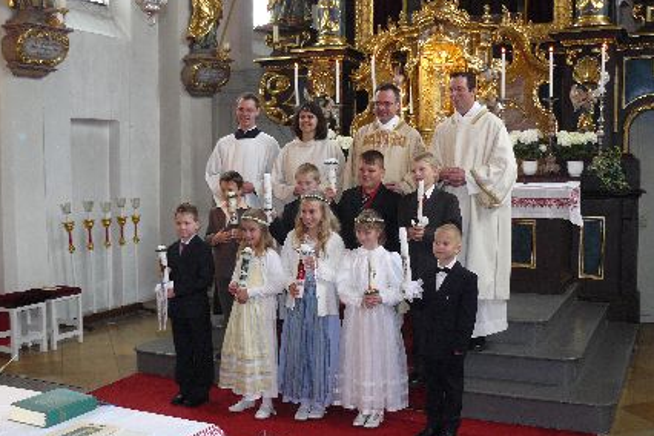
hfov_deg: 46.4
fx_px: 763
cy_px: 234
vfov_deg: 31.9
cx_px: 325
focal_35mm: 42
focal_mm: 6.7
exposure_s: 1/30
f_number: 2.8
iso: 160
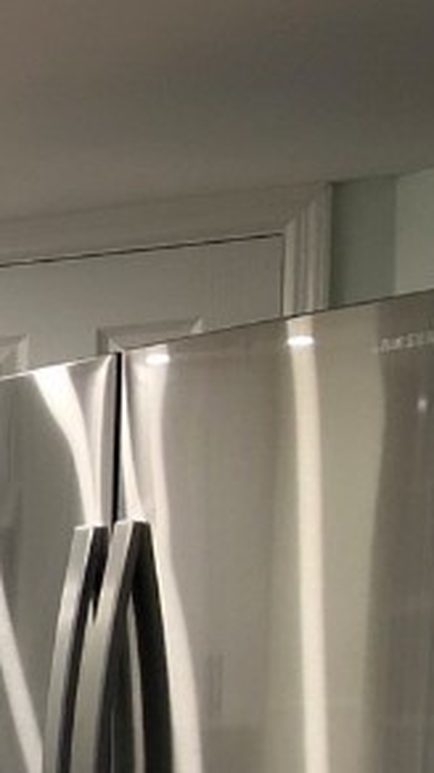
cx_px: -849
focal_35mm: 107
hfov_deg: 9.2
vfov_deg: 19.1
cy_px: 863
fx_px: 2192
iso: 32
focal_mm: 3.99
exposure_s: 1/30
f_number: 1.8
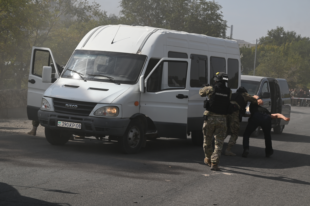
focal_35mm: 92
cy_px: 103
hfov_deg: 22.2
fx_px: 792
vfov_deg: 14.8
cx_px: 155
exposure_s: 1/200
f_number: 11
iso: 100
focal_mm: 92
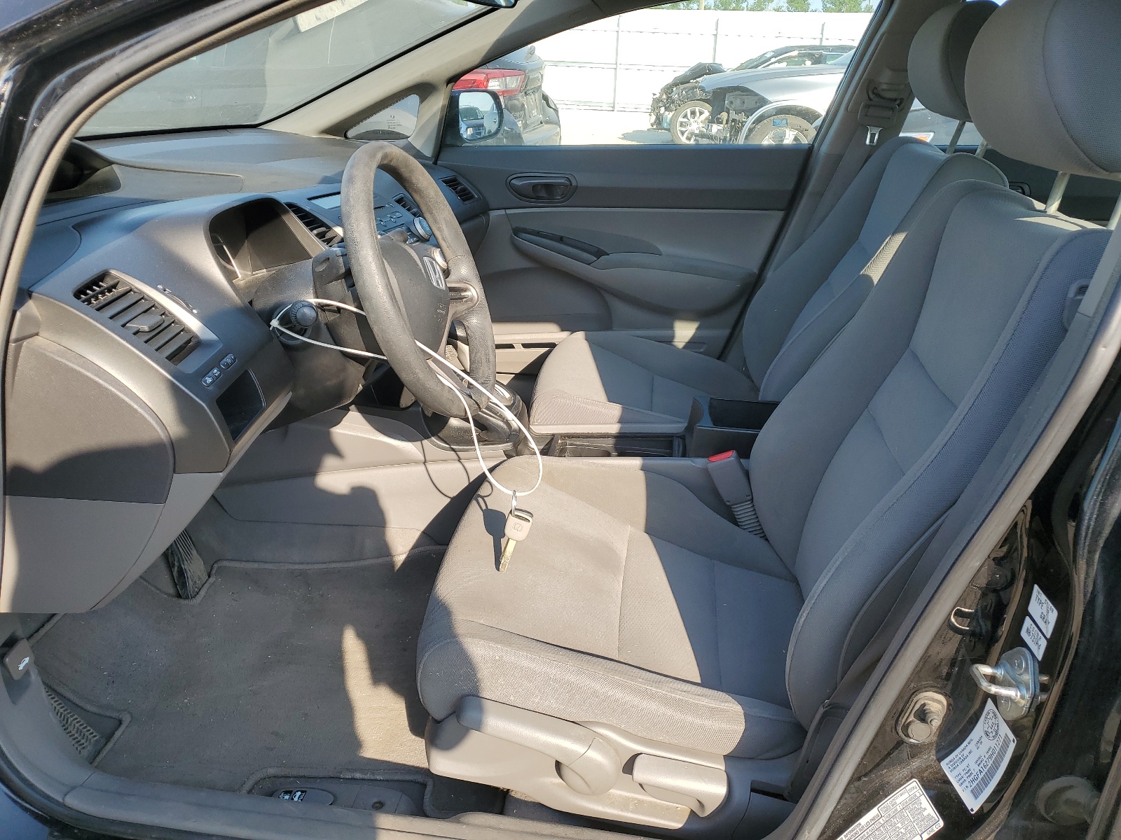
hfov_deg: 67.3
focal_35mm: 26
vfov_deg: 53.1
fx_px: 842
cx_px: 560
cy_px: 420
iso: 50
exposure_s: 1/833
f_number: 1.5
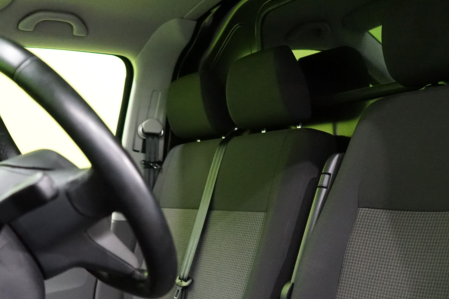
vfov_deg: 26.9
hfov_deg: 40.3
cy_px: 247
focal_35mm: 49
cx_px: 228
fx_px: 611
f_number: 3.5
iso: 6400
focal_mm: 29
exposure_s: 1/160
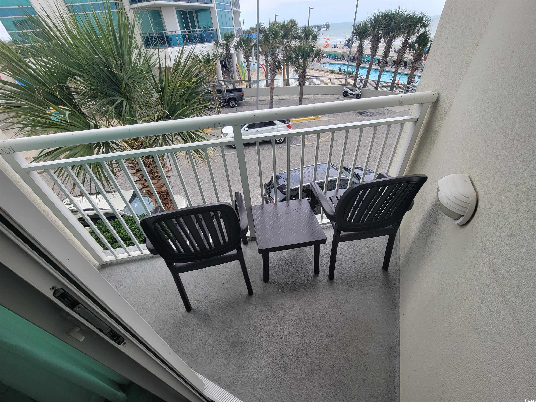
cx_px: 268
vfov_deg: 89.9
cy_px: 201
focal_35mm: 13
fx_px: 201
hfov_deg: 106.2
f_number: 2.2
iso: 50
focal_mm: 2.2
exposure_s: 1/465
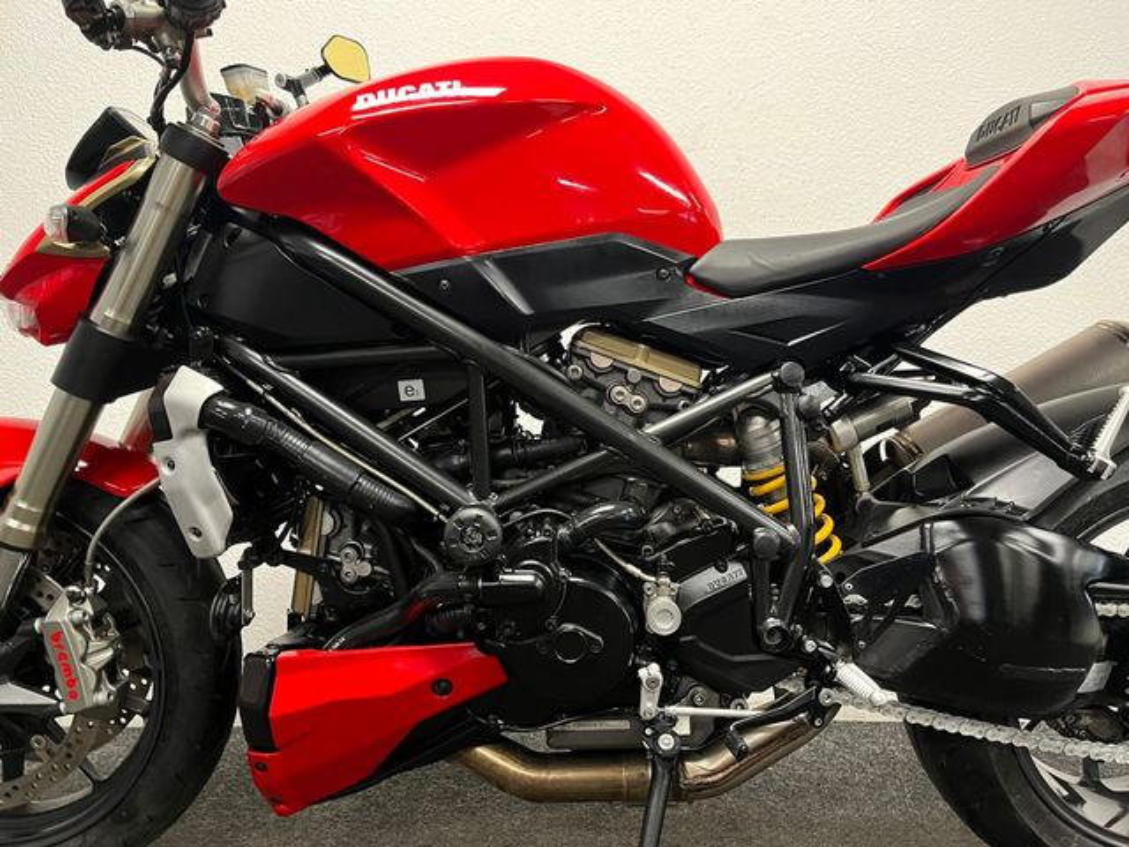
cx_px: 564
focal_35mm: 26
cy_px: 424
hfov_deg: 67.3
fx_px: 848
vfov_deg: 53.1
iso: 400
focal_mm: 5.1
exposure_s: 1/33
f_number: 1.6
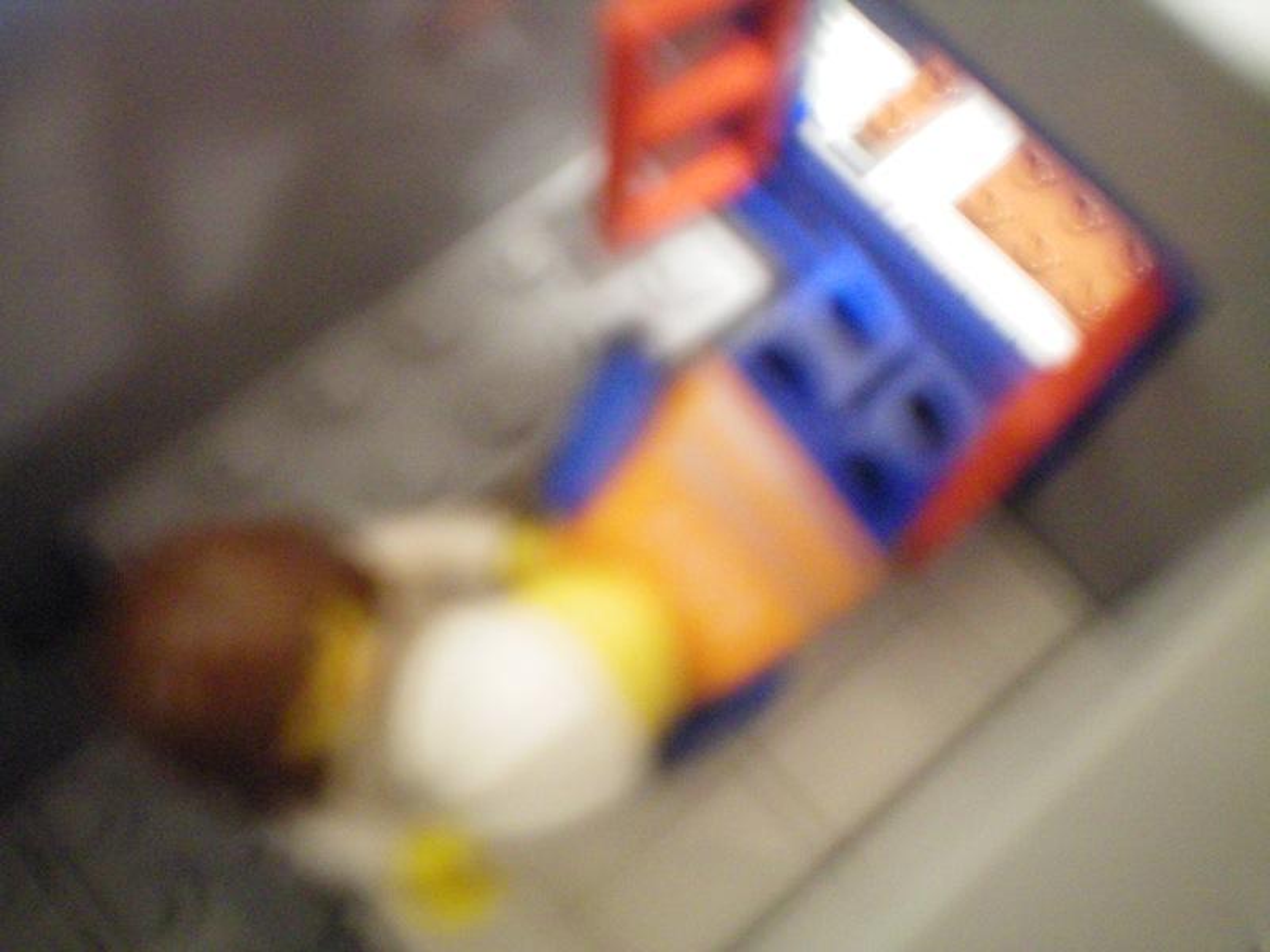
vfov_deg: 37.7
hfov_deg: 49.0
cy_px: 476
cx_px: 635
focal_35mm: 38
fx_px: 1394
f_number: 3.1
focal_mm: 6.3
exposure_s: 1/2
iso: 400
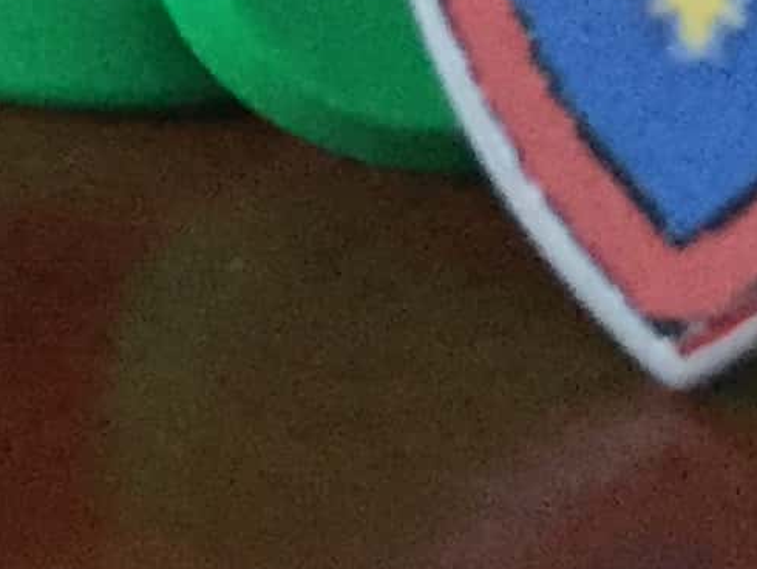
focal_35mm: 193
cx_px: -969
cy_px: -1200
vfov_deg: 6.9
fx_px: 4223
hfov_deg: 9.3
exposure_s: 1/15
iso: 500
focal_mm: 4.15
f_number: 2.2
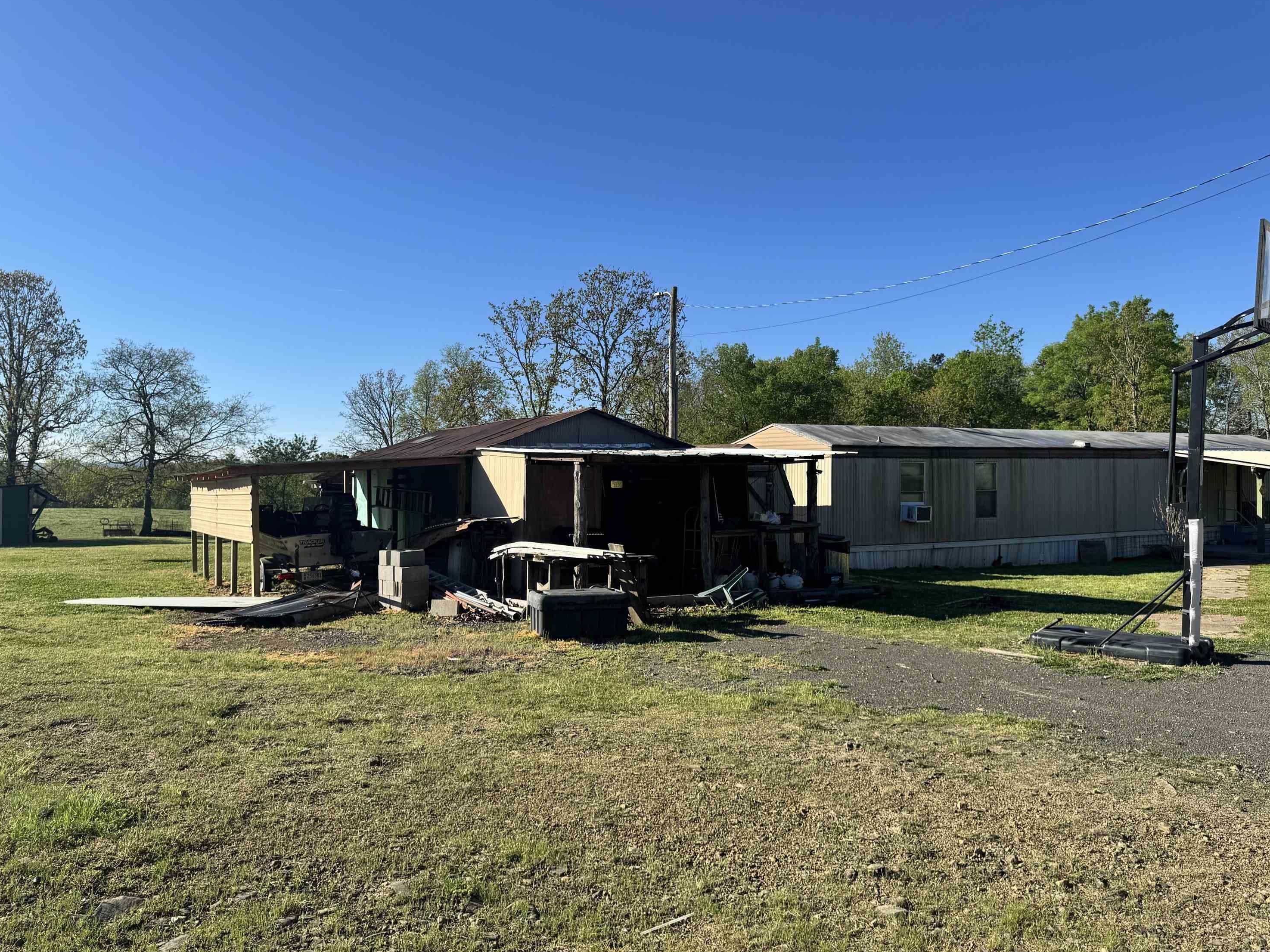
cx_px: 624
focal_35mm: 25
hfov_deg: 69.4
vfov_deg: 54.9
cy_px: 463
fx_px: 917
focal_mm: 6.76
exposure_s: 1/3802
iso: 80
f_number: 1.78
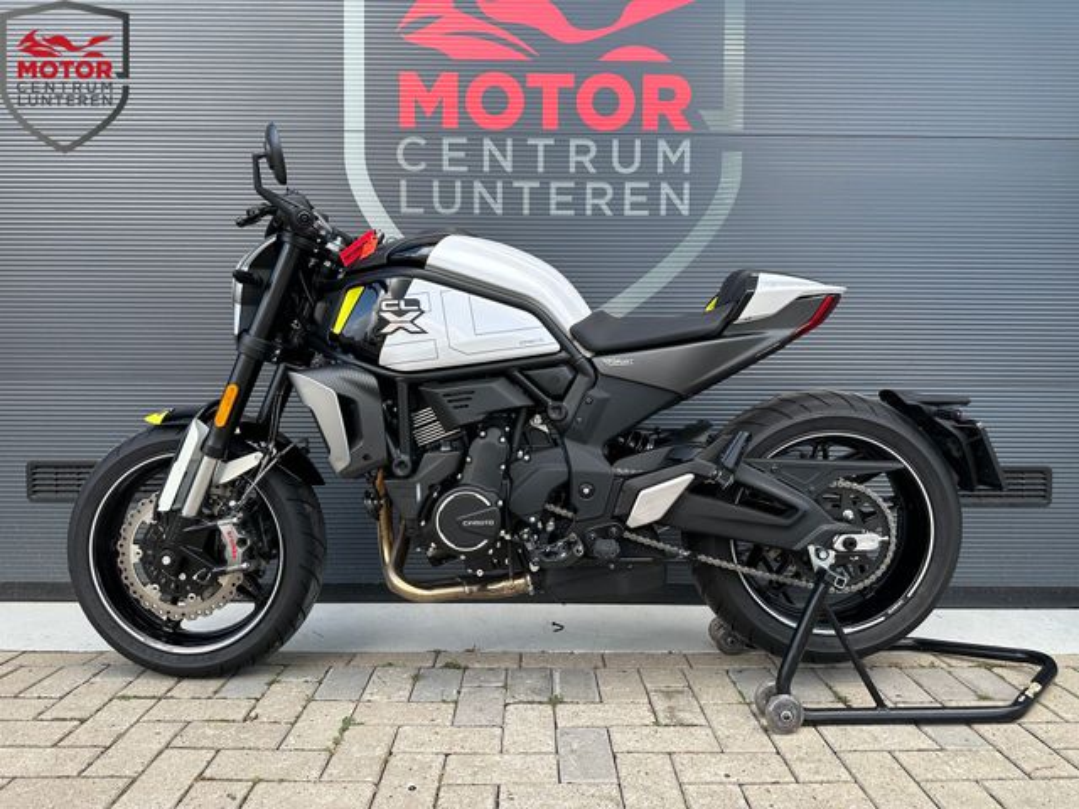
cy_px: 404
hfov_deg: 71.6
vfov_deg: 56.8
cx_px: 540
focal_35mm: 24
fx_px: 748
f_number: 1.78
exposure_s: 1/516
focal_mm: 6.86
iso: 80
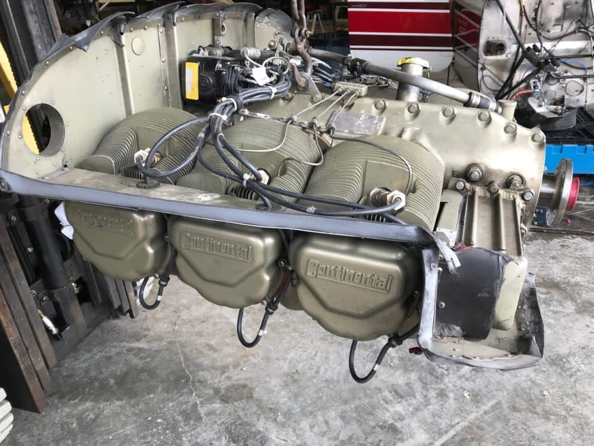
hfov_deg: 63.4
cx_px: 297
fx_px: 480
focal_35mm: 28
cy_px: 223
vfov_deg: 49.7
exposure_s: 1/123
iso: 20
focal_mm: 3.99
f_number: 1.8
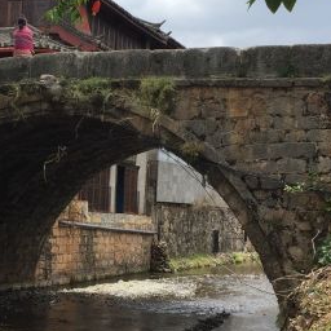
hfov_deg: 24.4
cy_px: 138
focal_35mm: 70
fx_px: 757
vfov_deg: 24.6
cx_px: 78
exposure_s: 1/1364
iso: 32
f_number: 2.2
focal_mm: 4.15
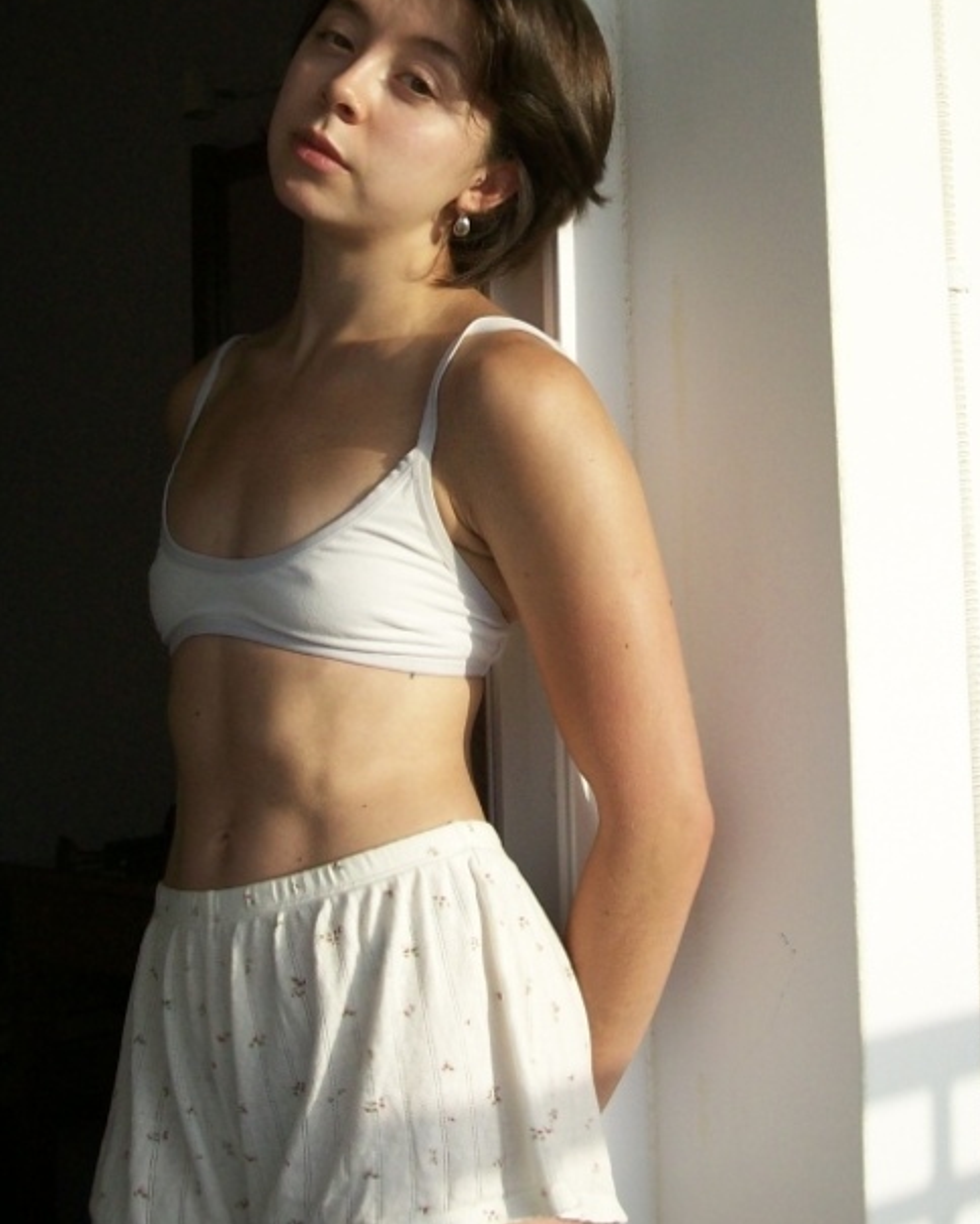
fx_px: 2248
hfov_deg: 24.6
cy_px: 361
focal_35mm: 62
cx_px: 470
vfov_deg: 30.2
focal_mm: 6
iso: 80
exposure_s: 1/572
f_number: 2.7
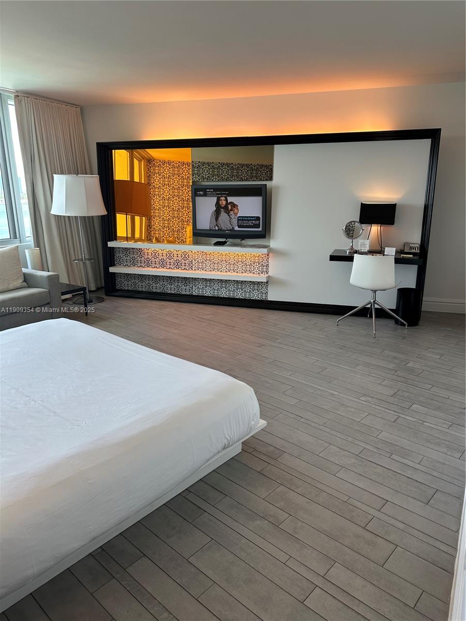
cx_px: 233
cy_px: 310
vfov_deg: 71.6
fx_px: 431
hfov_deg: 56.8
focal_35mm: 24
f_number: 1.78
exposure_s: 1/198
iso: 64
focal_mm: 6.86
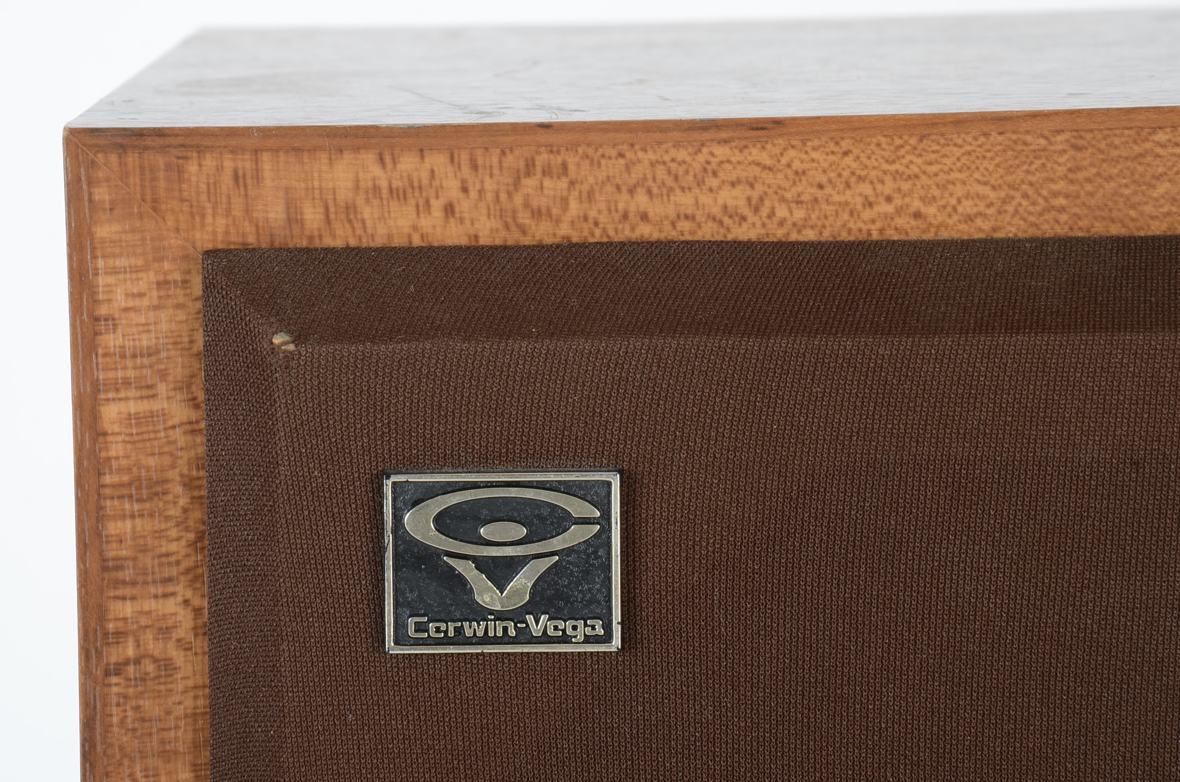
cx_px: 590
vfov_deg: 8.7
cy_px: 391
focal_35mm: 158
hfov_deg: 13.1
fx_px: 5152
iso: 125
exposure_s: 1/125
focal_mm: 105
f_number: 13
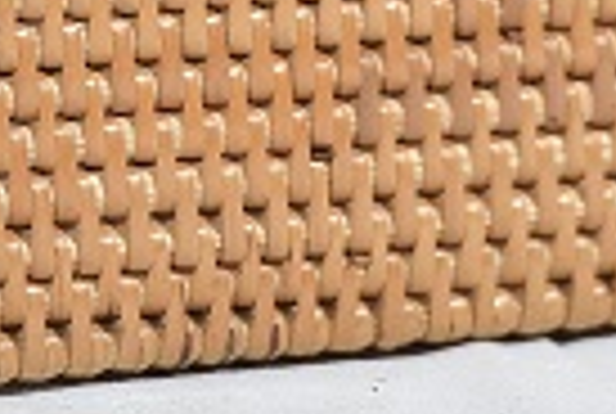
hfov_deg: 1.4
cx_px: -162
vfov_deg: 0.9
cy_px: -569
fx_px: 24985
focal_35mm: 1457
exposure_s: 1/125
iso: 200
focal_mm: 200
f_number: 5.6
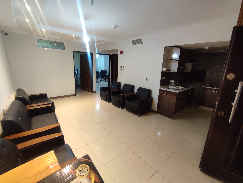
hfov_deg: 94.5
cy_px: 92
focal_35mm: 16
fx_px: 112
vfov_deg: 78.2
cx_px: 122
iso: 407
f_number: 2.2
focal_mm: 1.65
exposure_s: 1/30
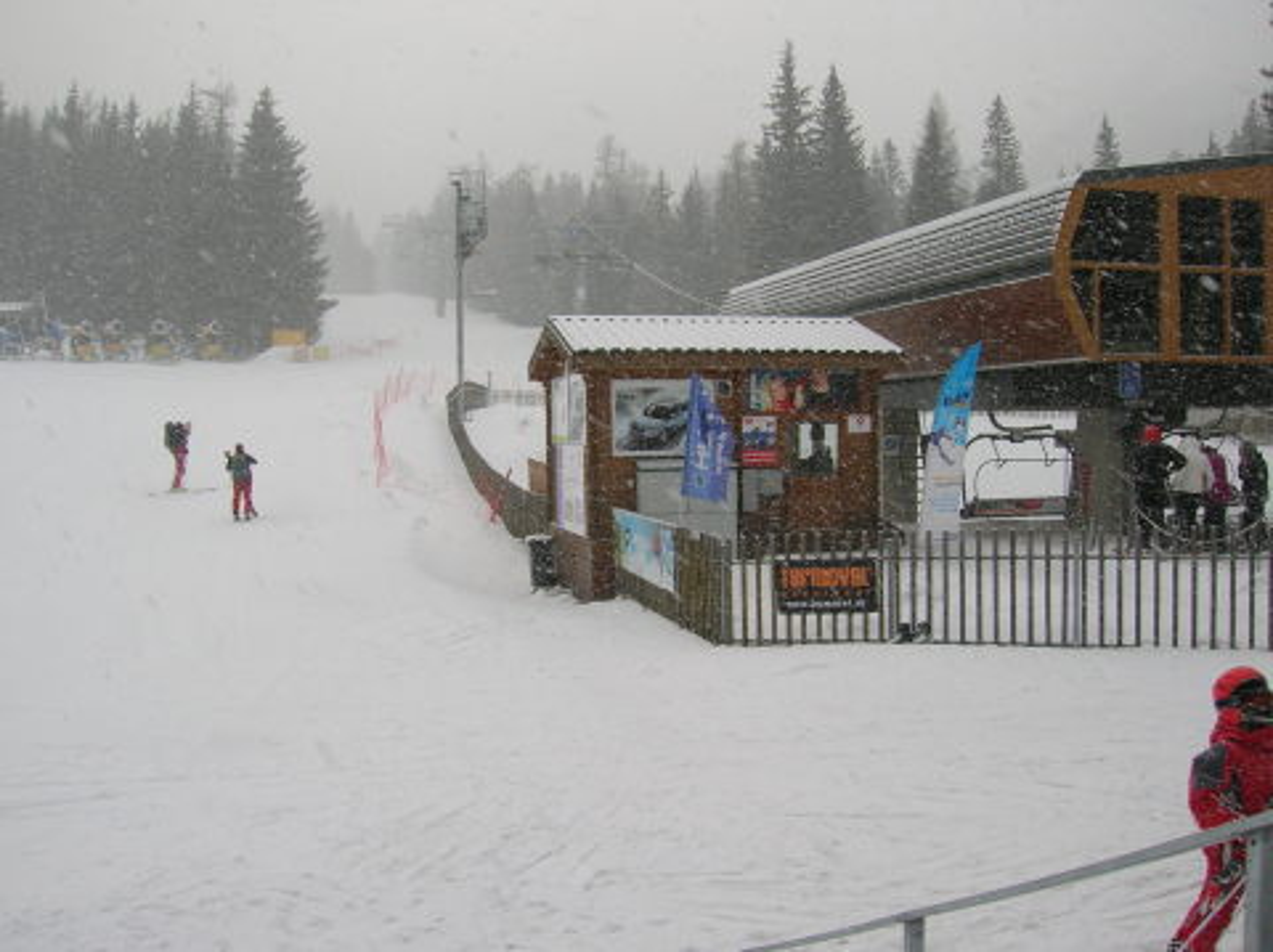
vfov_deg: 41.7
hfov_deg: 54.0
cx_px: 636
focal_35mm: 34
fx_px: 1249
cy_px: 476
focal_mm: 5.7
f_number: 4.9
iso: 50
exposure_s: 1/172
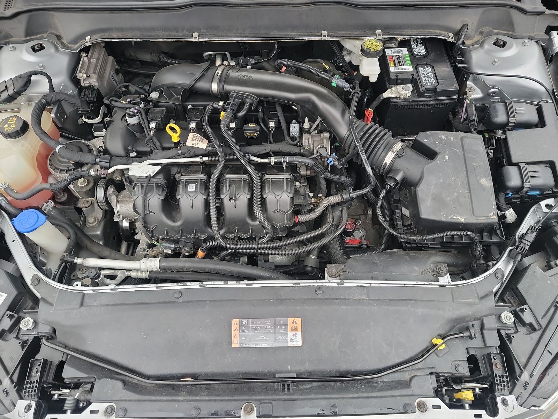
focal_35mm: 24
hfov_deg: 71.6
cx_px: 279
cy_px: 210
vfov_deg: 56.8
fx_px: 387
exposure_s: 1/59
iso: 133
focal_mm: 6.7
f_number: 1.8
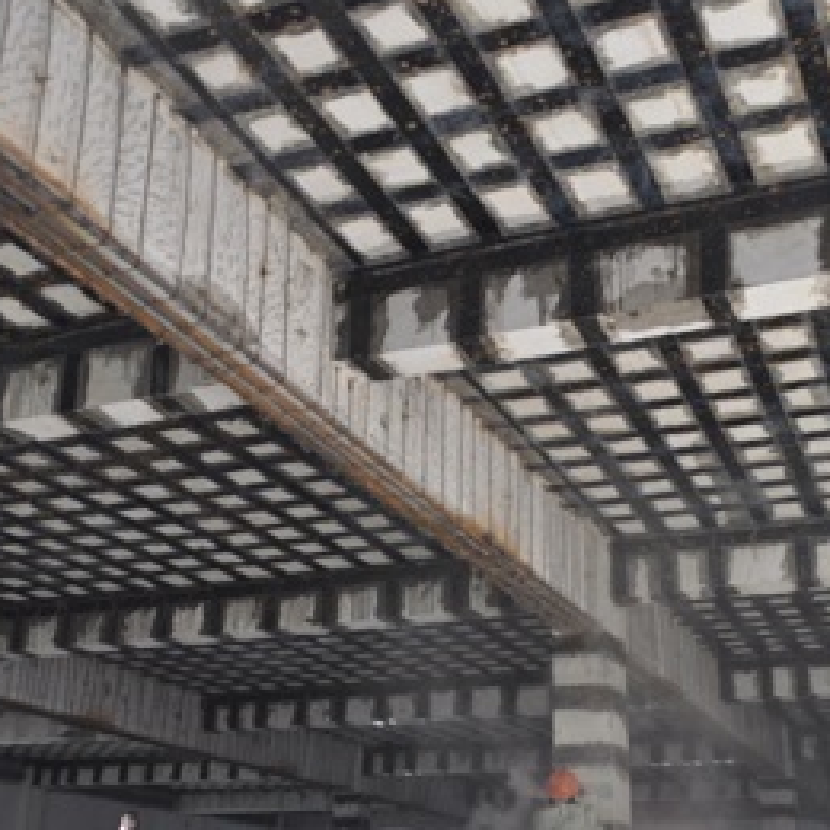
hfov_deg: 38.3
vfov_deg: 38.3
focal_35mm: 44
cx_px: 456
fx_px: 1194
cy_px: 472
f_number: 4.8
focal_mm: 18
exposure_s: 1/90
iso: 400
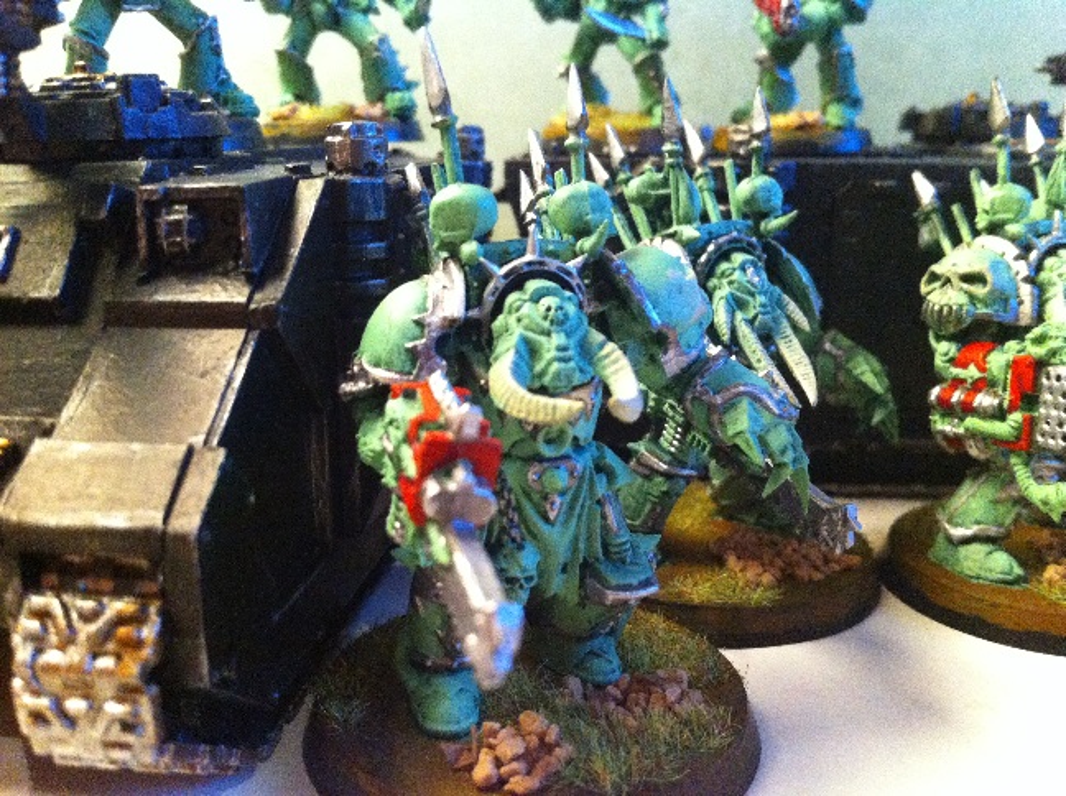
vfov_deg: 40.6
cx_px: 533
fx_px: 1076
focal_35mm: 35
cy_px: 398
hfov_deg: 52.7
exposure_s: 1/17
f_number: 2.8
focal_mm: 3.85
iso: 640
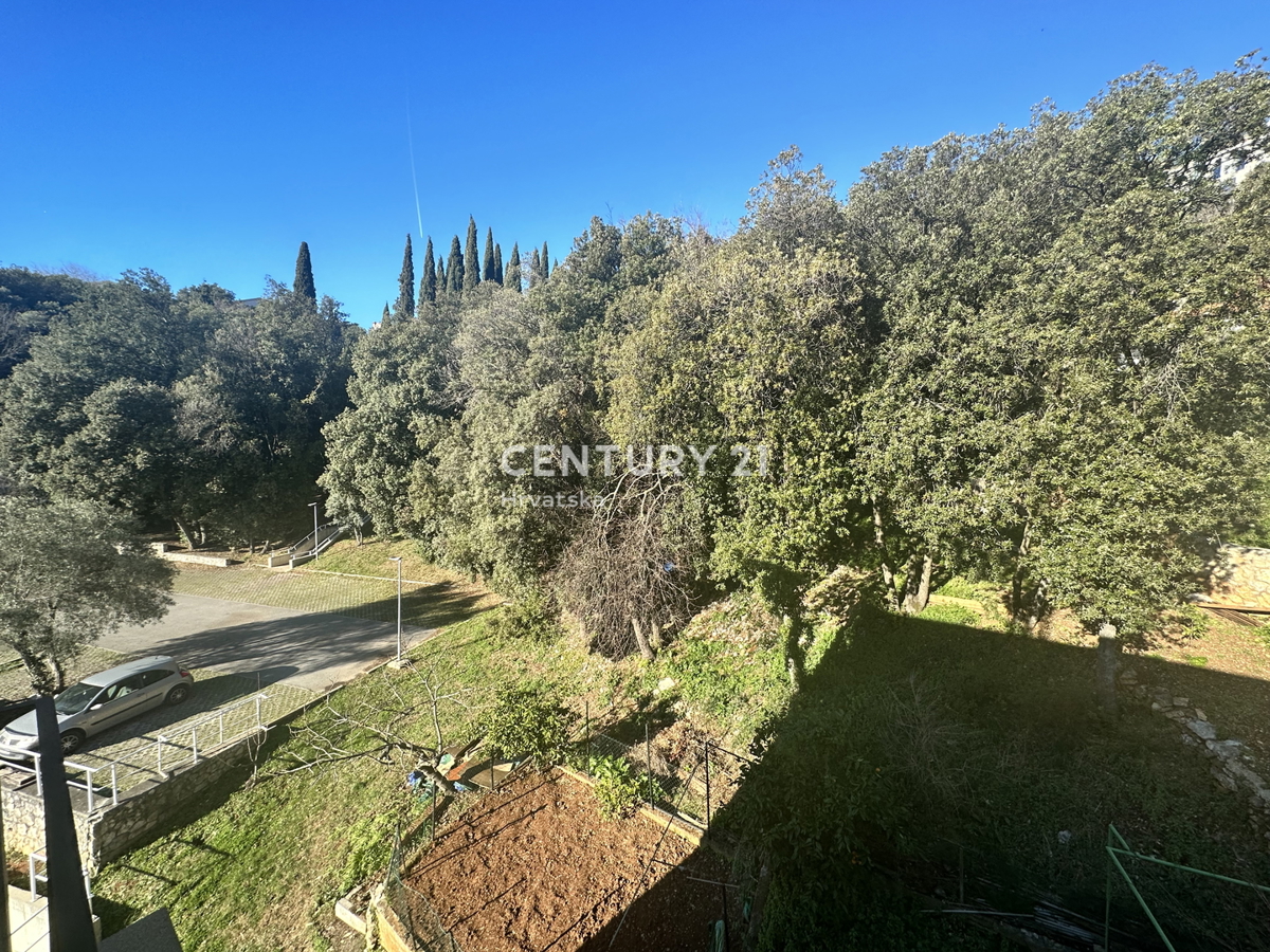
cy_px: 476
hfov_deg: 102.1
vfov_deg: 85.7
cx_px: 635
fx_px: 514
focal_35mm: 14
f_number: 2.2
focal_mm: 2.22
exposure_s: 1/523
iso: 40
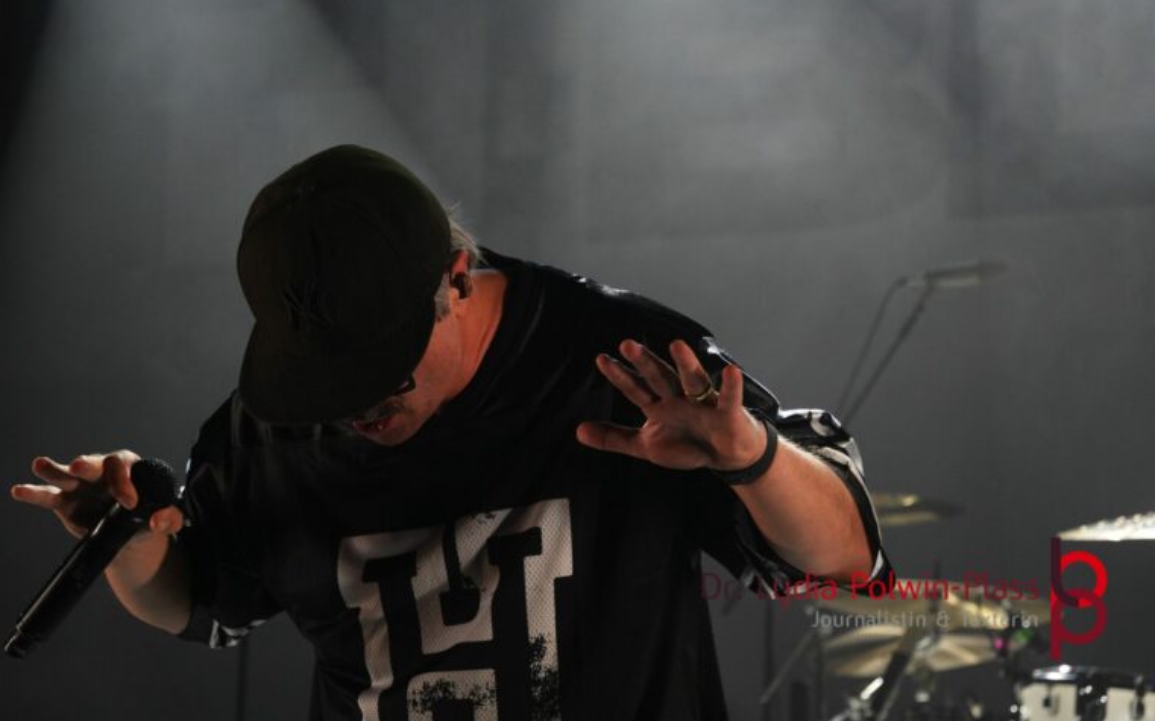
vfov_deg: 12.3
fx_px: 3352
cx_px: 574
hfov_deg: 19.6
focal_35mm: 107
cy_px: 357
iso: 2000
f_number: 5
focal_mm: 69
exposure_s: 1/125
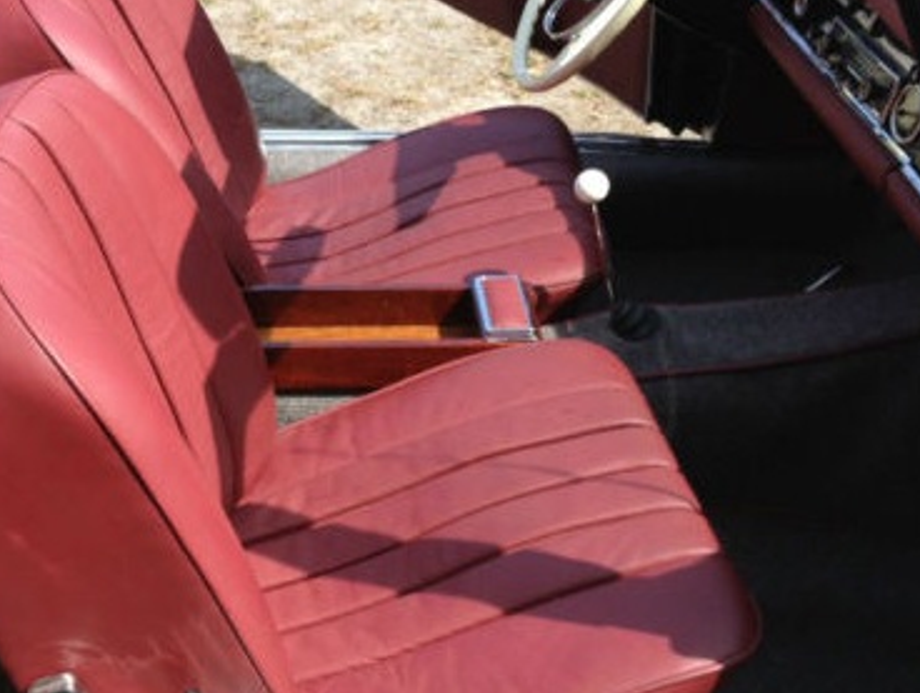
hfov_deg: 31.9
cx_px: 326
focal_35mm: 60
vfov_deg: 24.4
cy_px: 291
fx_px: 1597
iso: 50
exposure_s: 1/60
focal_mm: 4.28
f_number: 2.4
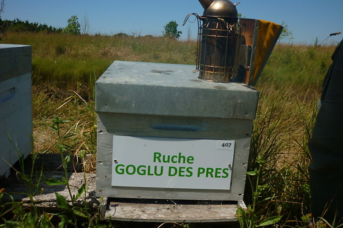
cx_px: 171
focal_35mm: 35
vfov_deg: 37.8
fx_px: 333
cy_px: 101
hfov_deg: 54.4
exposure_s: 1/320
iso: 80
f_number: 8
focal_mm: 5.5
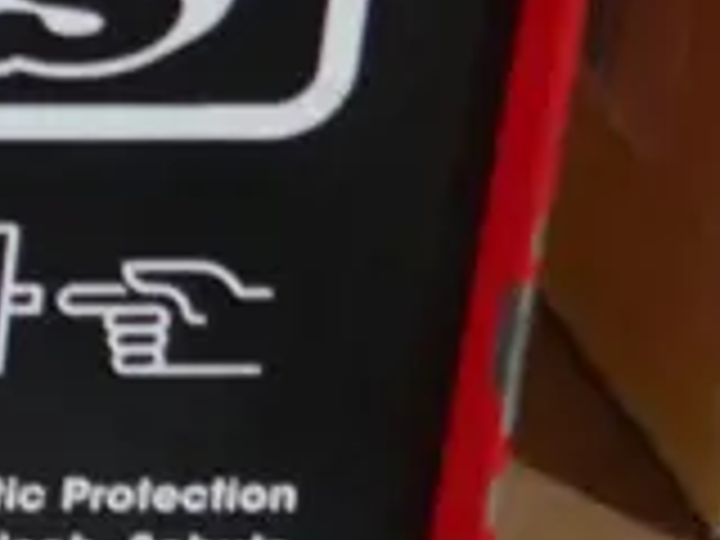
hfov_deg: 8.8
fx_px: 3723
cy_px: -592
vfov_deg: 7.9
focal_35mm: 179
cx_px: -1521
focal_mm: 14
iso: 1000
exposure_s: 1/60
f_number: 3.5
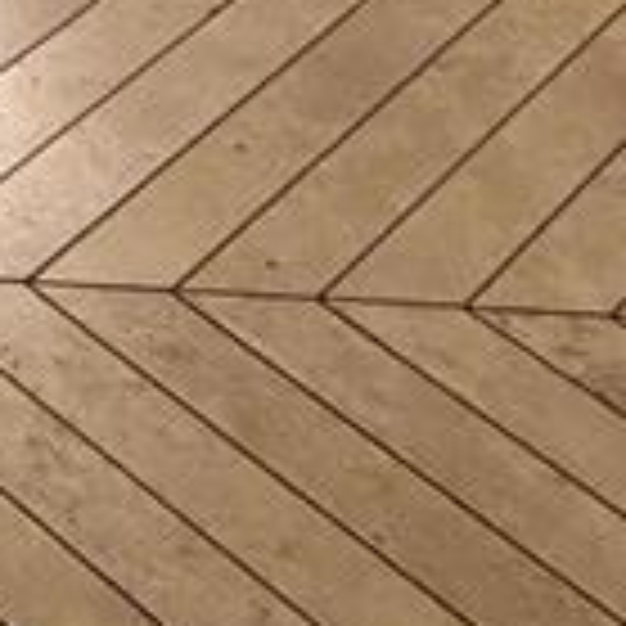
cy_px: -1347
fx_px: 2619
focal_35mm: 128
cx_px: -383
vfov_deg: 9.8
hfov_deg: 12.8
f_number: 2.2
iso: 320
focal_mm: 2.22
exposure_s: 1/60
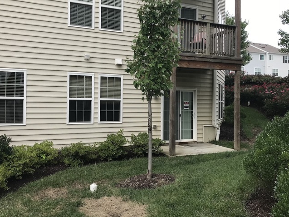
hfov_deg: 53.9
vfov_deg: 41.8
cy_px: 102
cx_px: 143
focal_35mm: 34
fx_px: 284
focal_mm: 3.99
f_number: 1.8
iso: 20
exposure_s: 1/1088
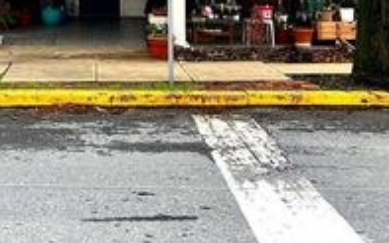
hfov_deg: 28.4
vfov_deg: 17.3
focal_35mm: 70
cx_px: 49
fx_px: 742
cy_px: -88
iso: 50
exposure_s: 1/471
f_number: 1.5
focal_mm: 5.7
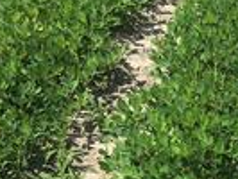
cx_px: 329
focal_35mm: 87
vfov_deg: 16.1
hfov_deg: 20.1
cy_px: 234
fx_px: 599
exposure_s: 1/2079
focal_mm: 4.15
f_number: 2.2
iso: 25
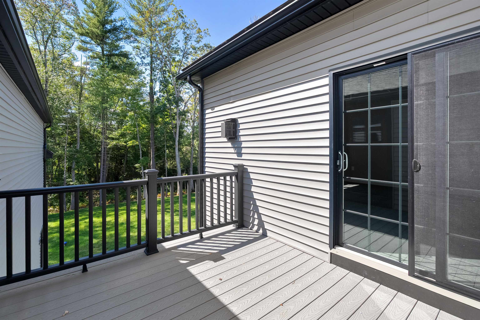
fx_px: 213
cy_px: 160
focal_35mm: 16
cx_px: 240
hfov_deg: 96.7
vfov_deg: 73.7
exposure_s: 1/40
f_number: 8
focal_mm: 16
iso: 320
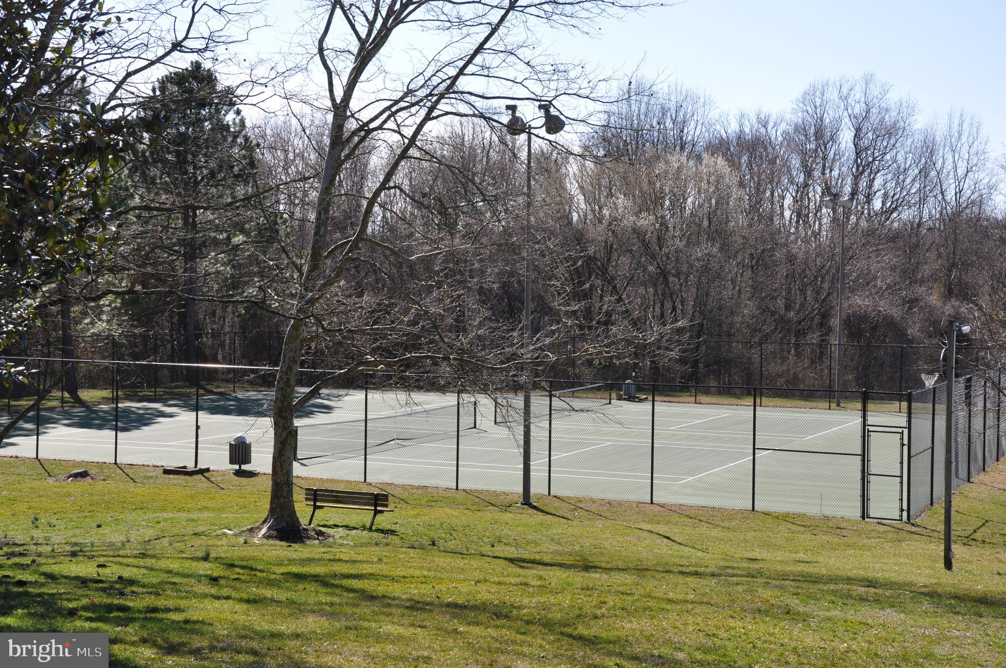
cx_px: 503
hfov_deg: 35.1
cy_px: 334
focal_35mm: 57
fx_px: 1591
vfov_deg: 23.7
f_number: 9
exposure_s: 1/320
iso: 200
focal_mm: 38
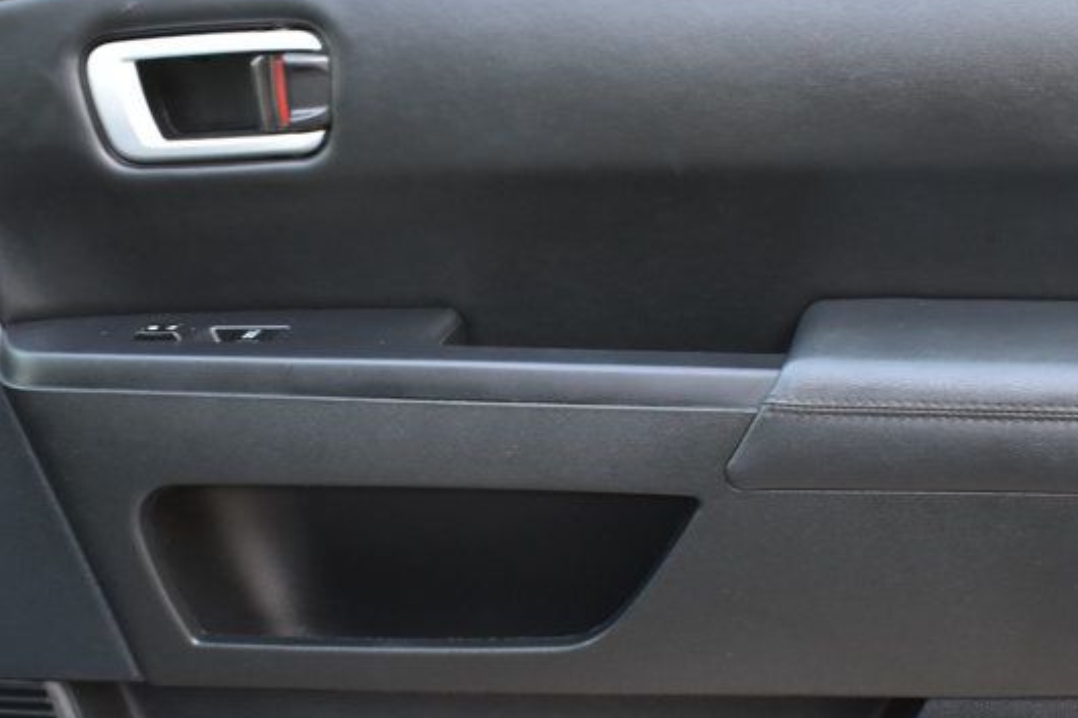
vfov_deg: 23.1
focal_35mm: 58
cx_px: 521
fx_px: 1736
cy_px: 533
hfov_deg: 34.5
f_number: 6.3
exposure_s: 1/15
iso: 720
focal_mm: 20
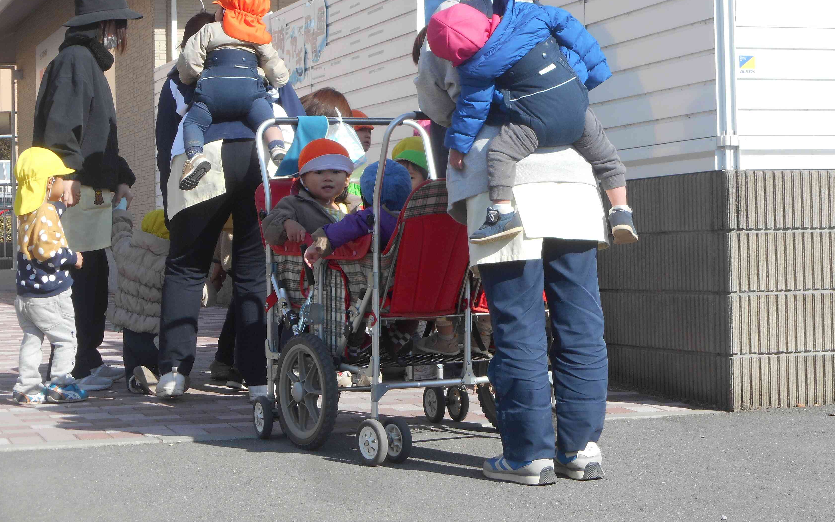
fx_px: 2571
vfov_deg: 11.6
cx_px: 419
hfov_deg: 18.4
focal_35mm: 113
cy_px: 201
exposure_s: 1/250
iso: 80
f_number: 5.8
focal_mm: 18.2
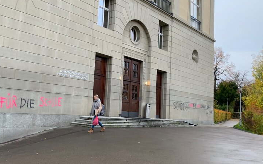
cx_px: 107
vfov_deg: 33.6
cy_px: 83
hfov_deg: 51.3
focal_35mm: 38
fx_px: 272
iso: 64
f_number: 1.8
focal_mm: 4.25
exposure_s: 1/121
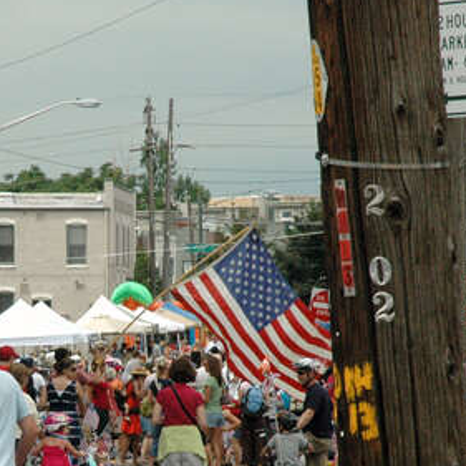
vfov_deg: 6.9
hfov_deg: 6.9
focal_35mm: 254
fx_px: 3869
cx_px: 90
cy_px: 366
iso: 800
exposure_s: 1/640
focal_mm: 70
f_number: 14
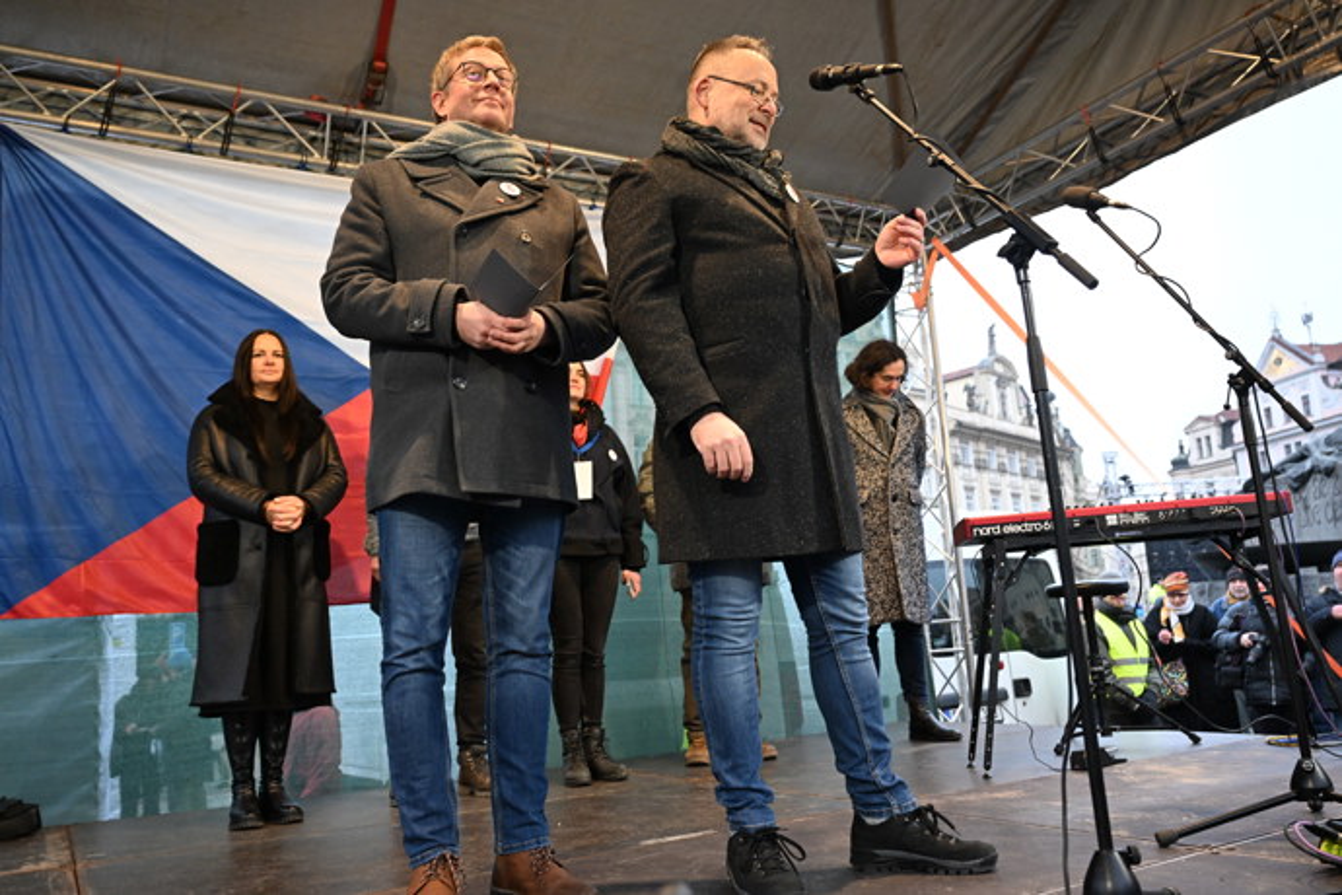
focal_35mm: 28
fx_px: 1062
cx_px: 671
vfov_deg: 45.7
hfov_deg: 64.6
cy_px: 448
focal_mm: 28.5
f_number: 4
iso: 3200
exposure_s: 1/400
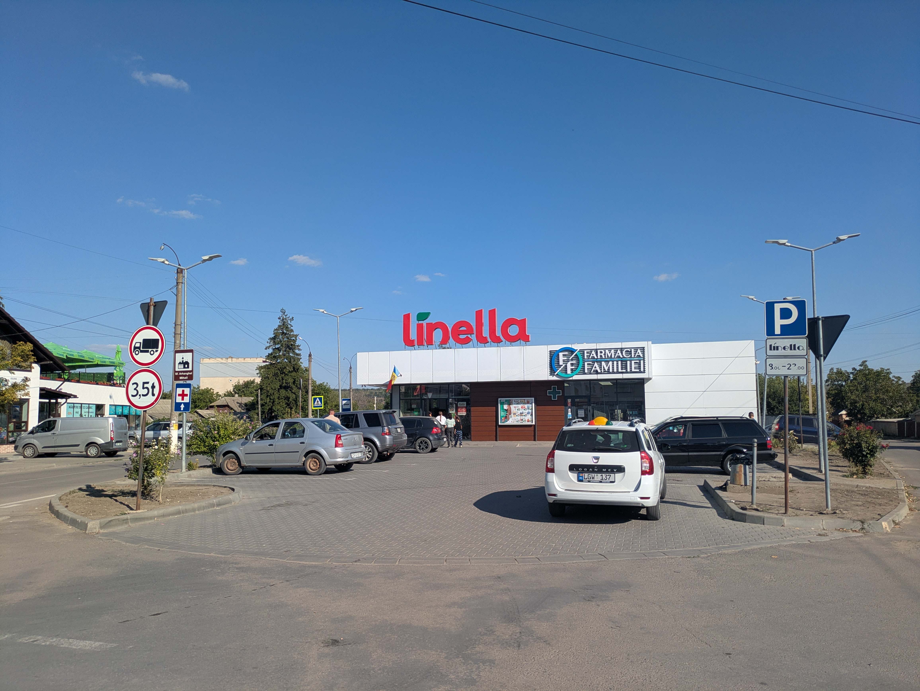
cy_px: 346
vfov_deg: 54.9
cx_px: 460
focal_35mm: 25
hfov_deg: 69.4
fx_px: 665
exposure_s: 1/3086
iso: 49
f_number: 1.89
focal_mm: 5.43
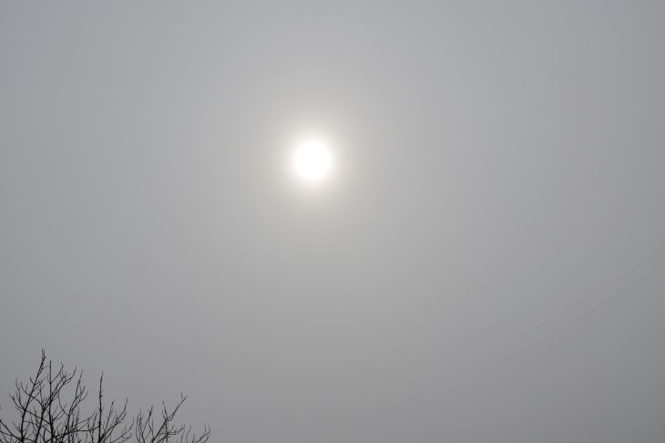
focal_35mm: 36
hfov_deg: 53.2
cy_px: 222
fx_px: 665
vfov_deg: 36.8
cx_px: 332
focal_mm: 24
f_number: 10
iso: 100
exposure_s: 1/400
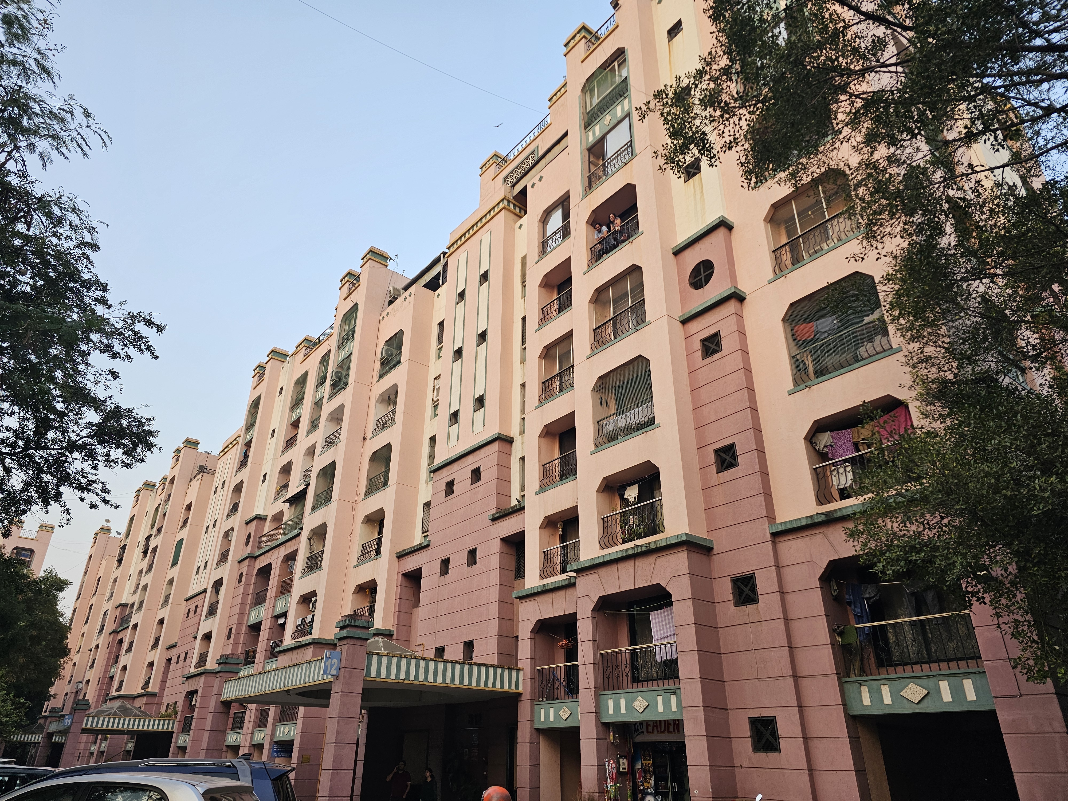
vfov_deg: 58.9
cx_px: 534
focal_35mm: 23
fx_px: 710
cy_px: 400
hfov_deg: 73.9
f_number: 1.7
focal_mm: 6.3
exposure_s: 1/100
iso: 20
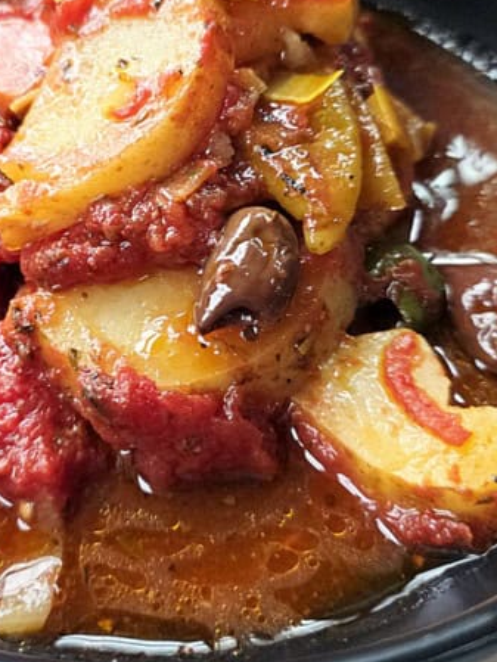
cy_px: 237
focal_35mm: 41
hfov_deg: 34.8
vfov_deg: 45.3
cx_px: 162
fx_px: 785
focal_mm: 6.3
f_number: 1.7
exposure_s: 1/120
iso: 1000
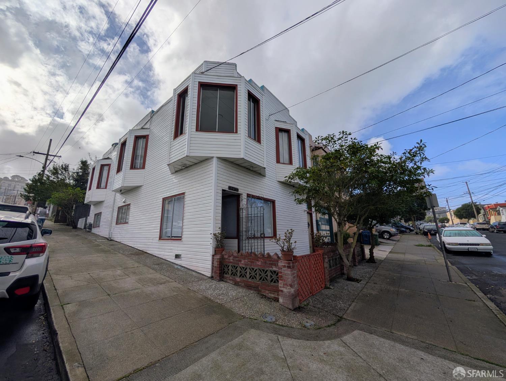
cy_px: 190
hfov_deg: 110.5
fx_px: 176
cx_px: 253
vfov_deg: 94.6
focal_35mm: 12
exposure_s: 1/14706
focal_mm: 2.02
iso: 52
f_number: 1.7
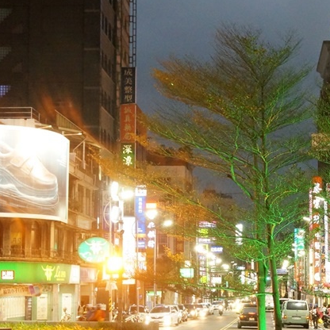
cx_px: 264
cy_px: 197
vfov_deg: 17.9
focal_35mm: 97
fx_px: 1047
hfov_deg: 17.8
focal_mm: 31
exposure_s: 1/40
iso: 3200
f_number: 5
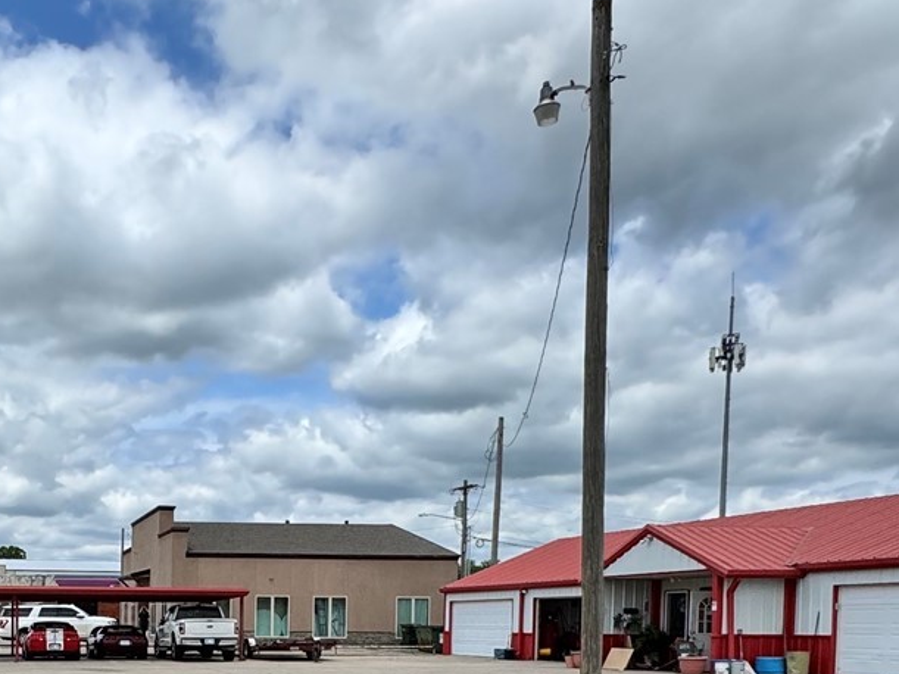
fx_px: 1142
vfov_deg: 30.4
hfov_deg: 38.8
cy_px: 683
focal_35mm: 44
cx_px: 31
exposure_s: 1/2985
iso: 50
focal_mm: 2.22
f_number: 2.2
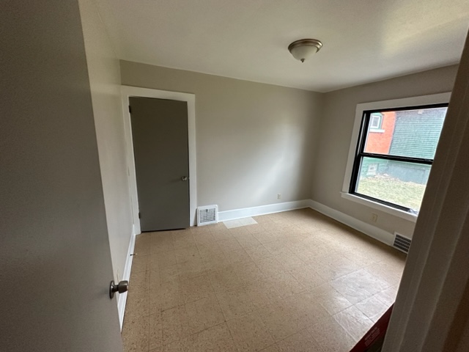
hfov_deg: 102.1
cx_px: 234
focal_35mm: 14
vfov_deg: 85.7
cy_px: 176
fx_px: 190
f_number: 2.2
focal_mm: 2.22
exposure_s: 1/120
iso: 250
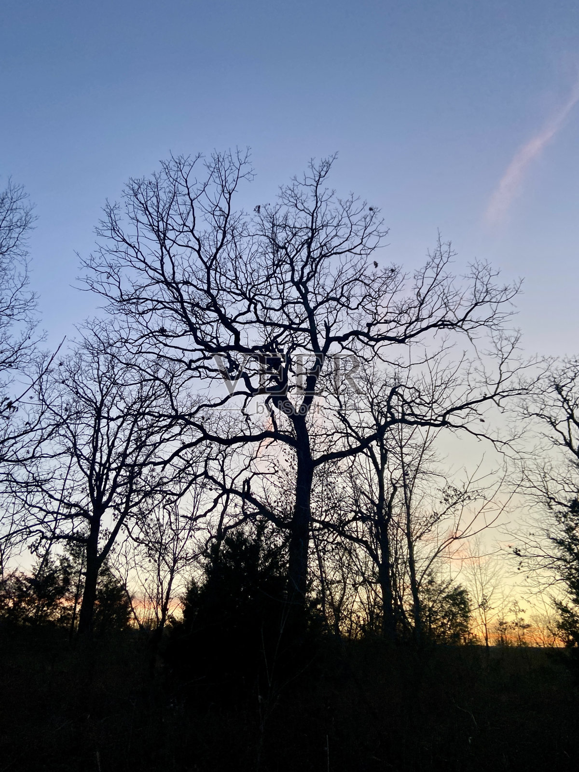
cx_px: 290
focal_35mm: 26
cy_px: 386
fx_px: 580
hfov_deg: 53.1
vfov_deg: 67.3
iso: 100
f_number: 1.8
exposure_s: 1/121
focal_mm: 4.25
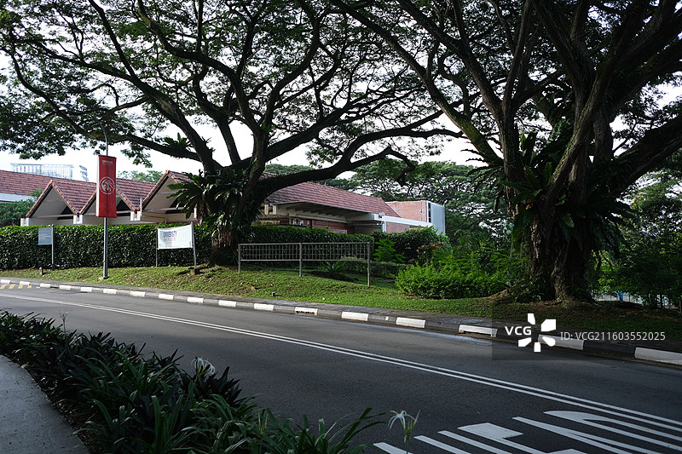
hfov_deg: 54.4
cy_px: 227
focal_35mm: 35
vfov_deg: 37.8
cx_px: 341
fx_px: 663
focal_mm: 23
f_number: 2.8
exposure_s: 1/210
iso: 160
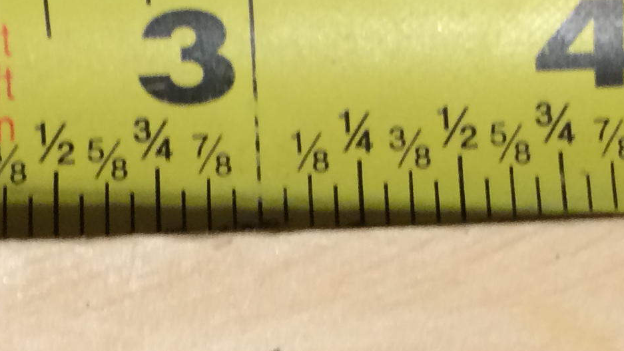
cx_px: 328
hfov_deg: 19.5
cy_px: 408
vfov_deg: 10.8
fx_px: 1820
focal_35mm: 110
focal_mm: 4.15
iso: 100
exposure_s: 1/30
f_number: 2.2
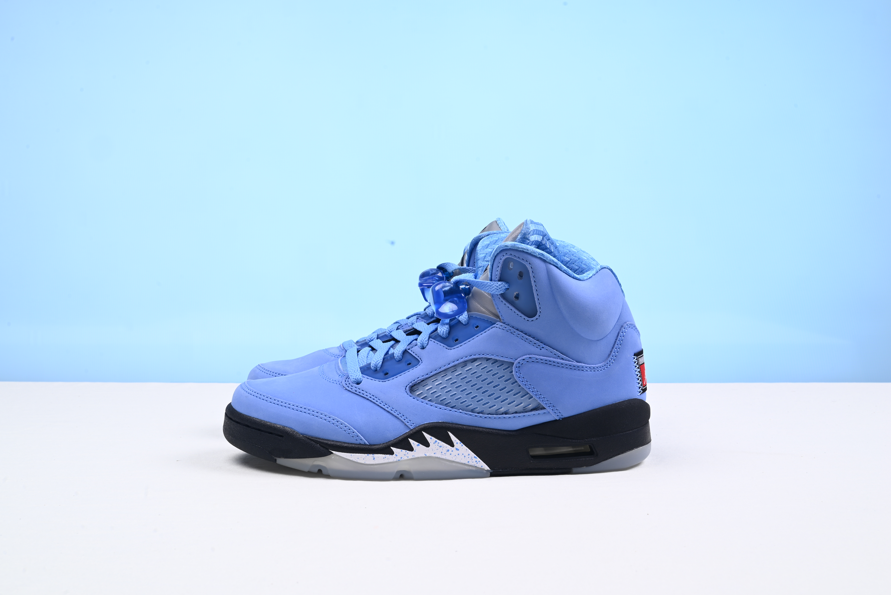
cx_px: 446
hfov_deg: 47.4
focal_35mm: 41
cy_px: 298
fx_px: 1015
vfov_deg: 32.7
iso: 100
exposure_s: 1/2
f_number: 16
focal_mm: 41
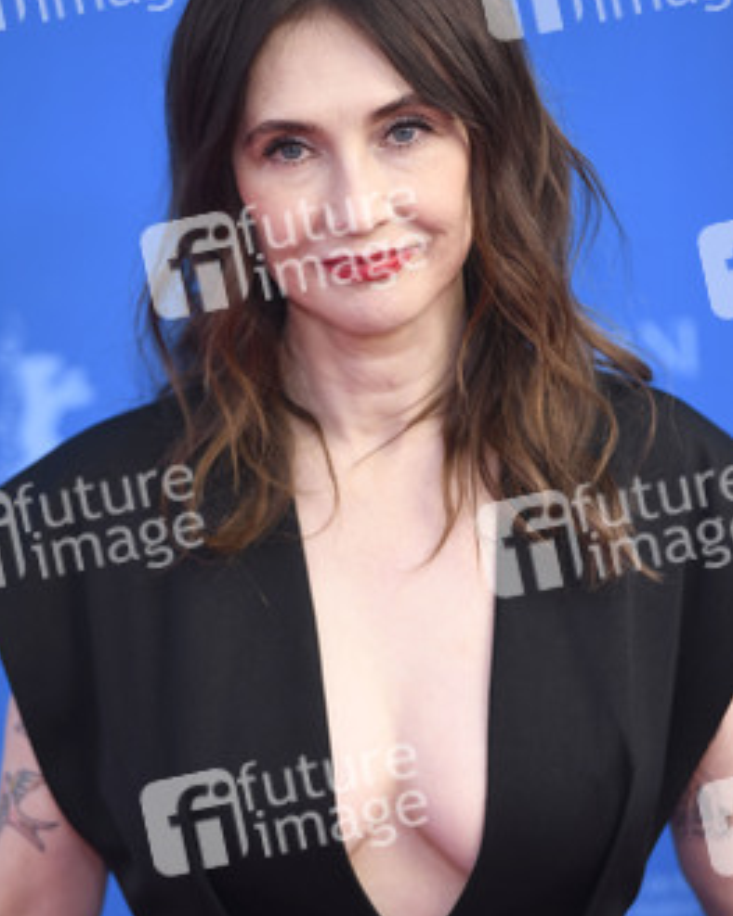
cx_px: 365
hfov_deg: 6.8
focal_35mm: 228
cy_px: 393
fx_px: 6186
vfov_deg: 8.5
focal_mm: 200
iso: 640
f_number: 3.5
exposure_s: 1/800
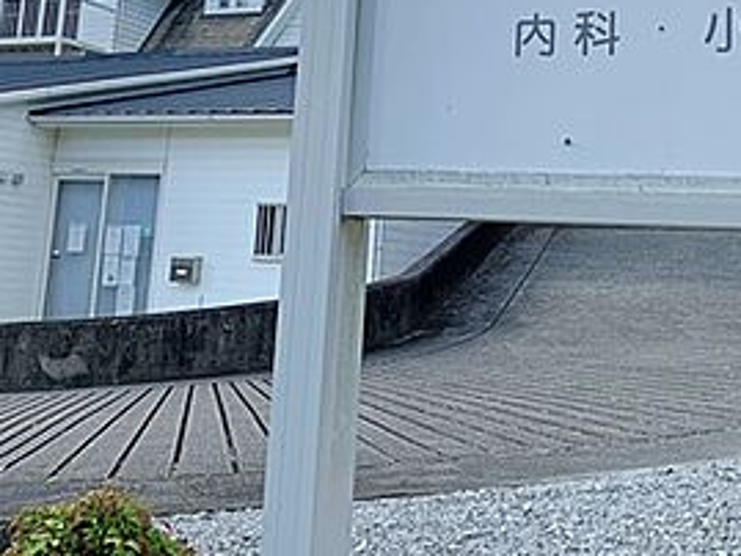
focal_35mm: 60
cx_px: 457
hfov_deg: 32.0
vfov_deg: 23.5
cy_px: 10
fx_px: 1285
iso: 25
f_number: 1.8
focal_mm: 4.25
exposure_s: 1/1585
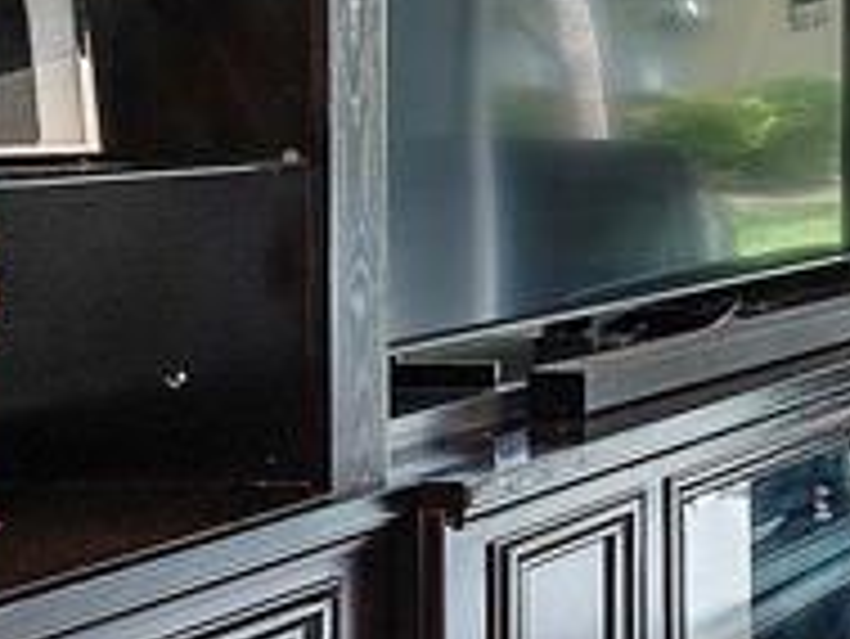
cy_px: 79
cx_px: 1740
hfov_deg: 18.6
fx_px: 1499
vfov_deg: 23.5
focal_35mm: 61
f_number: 8
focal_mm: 10
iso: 250
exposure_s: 1/10
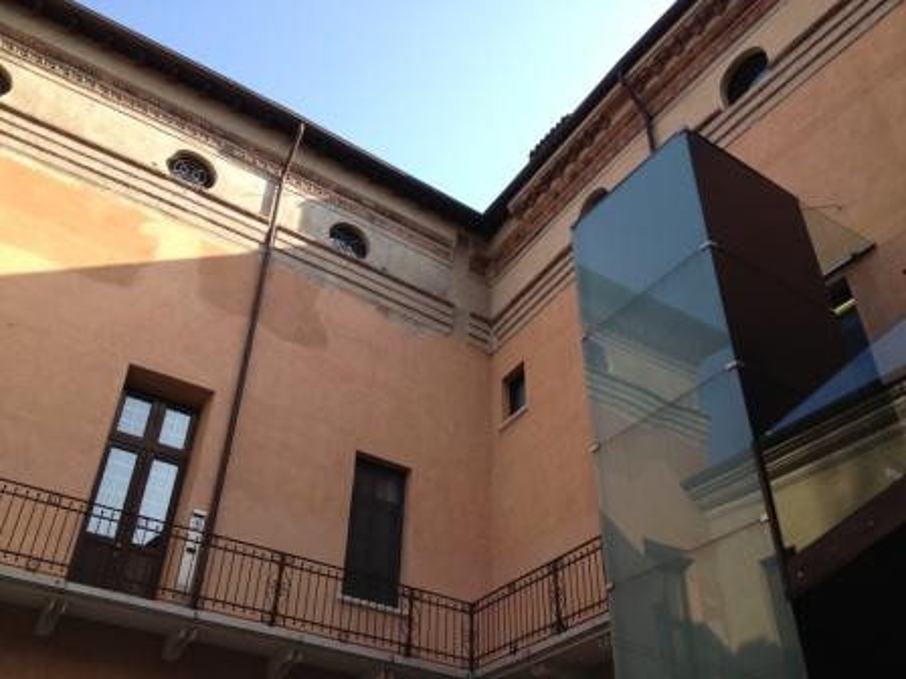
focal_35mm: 35
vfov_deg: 40.7
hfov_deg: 52.6
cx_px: 453
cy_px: 340
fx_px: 916
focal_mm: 4.28
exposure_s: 1/525
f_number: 2.4
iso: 50
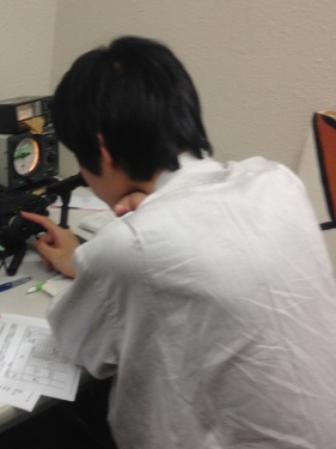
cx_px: 55
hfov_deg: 23.6
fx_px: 790
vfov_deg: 31.7
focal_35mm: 61
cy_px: 236
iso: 64
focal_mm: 4.28
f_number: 2.4
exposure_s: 1/30
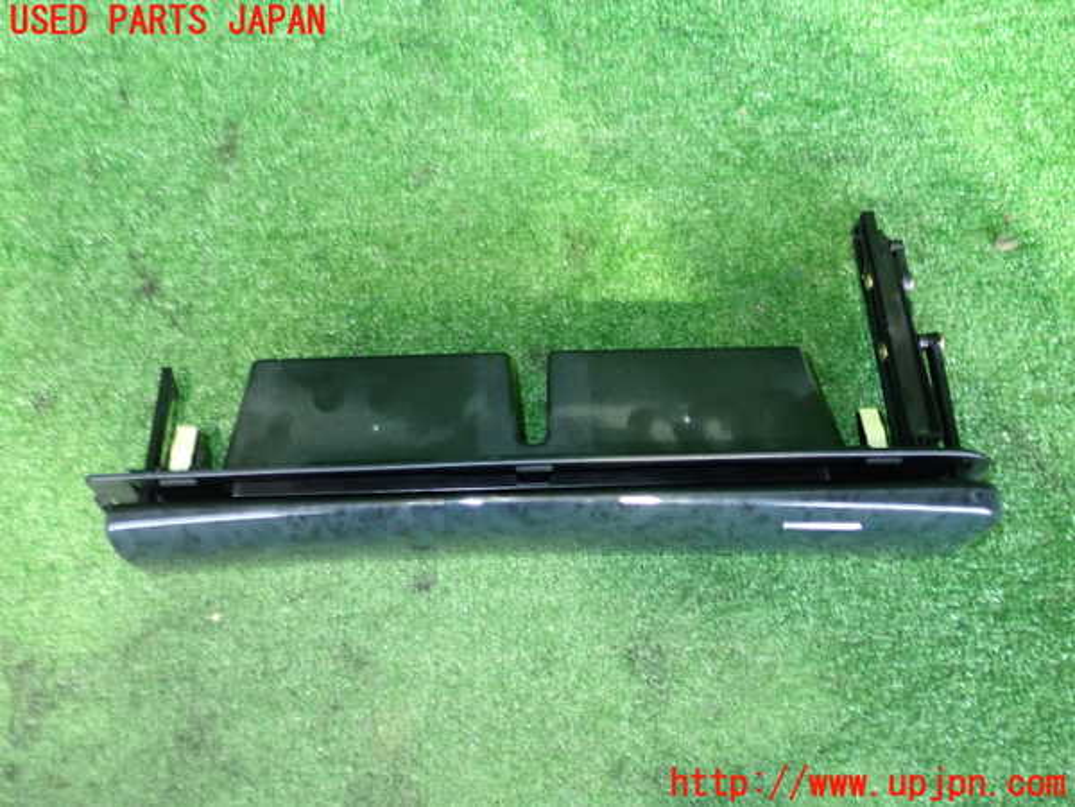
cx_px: 538
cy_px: 404
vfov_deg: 44.2
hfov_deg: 56.8
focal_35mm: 32
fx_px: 994
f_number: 2.4
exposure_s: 1/20
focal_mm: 5.79
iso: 800
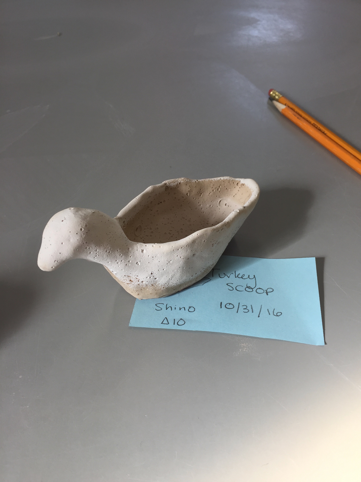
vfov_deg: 61.7
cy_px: 241
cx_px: 180
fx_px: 403
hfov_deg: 48.2
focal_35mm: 29
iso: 32
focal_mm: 4.15
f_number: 2.2
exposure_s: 1/120
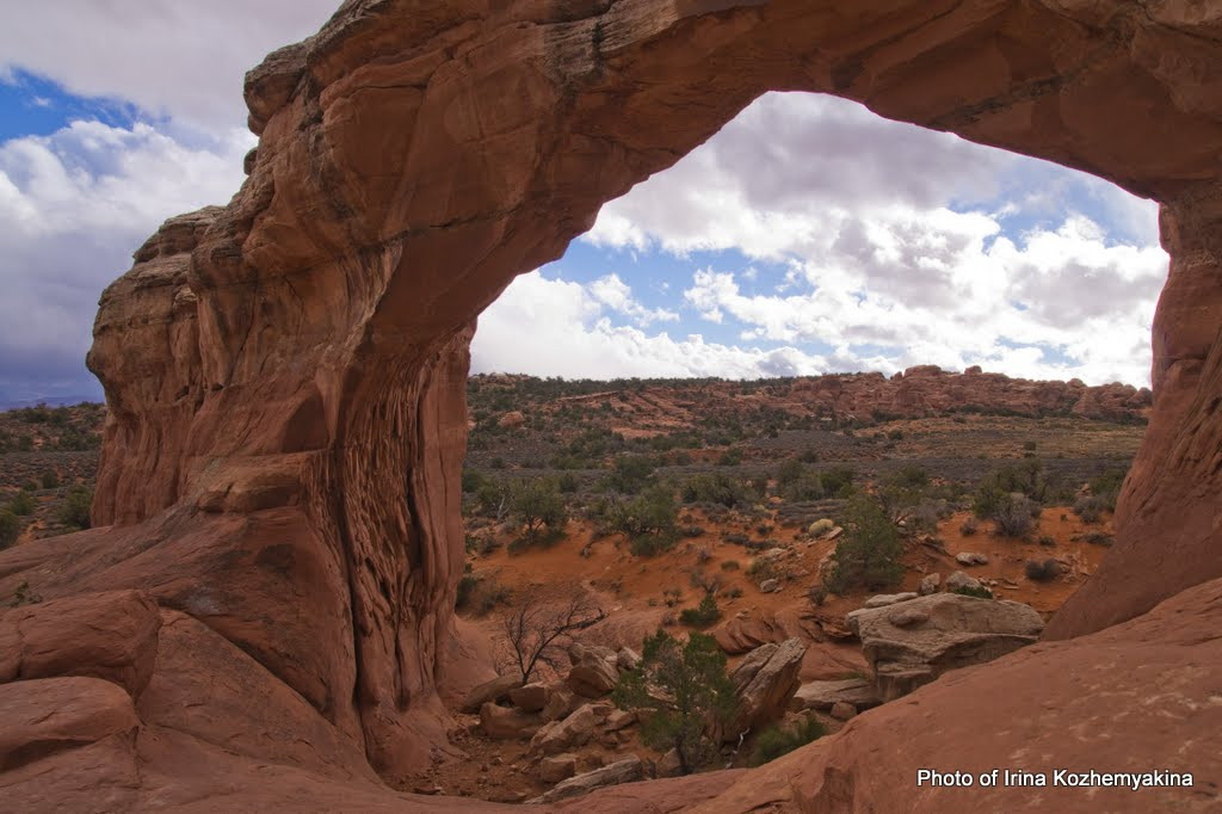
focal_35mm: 30
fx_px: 1018
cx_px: 611
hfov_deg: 61.9
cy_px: 407
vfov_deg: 43.6
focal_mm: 20
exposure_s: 1/320
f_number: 8
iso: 200
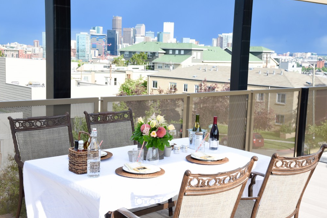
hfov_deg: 38.9
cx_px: 162
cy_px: 110
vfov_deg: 26.5
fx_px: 463
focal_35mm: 51
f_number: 14
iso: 100
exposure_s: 1/25
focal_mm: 50
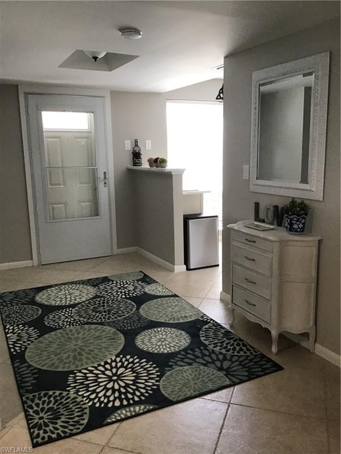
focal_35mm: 31
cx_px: 170
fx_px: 407
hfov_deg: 45.4
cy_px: 227
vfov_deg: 58.4
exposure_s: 1/30
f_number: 2.4
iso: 64
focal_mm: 3.3
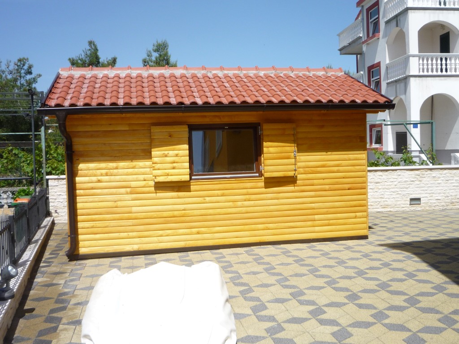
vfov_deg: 39.7
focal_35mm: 36
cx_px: 230
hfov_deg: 51.4
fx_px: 477
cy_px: 172
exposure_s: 1/400
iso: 100
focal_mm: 5.3
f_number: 5.6
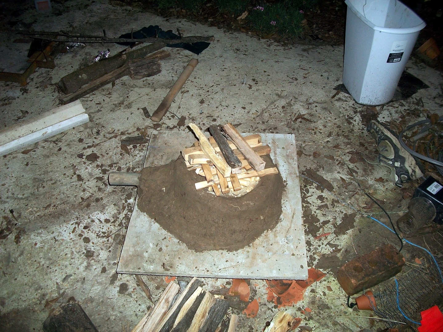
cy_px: 166
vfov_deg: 44.2
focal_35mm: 32
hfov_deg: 56.8
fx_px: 410
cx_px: 222
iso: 80
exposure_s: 1/30
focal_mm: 5.7
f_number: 2.9
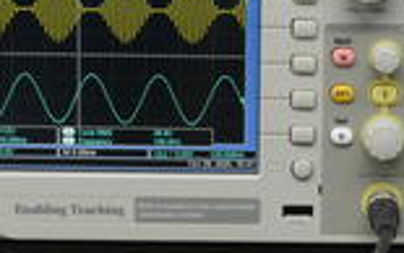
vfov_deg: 5.2
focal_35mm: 251
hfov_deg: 8.4
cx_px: 229
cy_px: 230
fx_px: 2765
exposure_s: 1/10
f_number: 11
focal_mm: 46
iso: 400
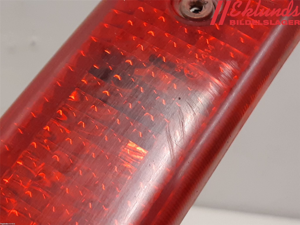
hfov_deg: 67.3
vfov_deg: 53.1
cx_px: 150
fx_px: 225
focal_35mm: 26
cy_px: 112
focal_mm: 3.93
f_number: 1.7
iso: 200
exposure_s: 1/50
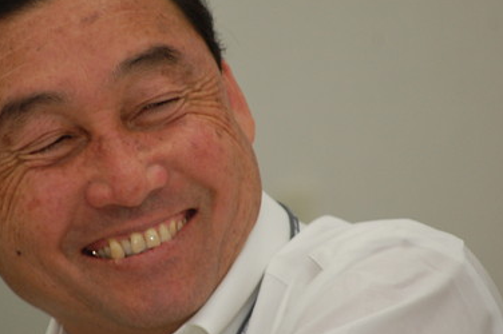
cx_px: 175
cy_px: 146
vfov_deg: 2.4
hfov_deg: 3.6
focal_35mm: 576
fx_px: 8041
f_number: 5.6
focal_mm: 200
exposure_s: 1/60
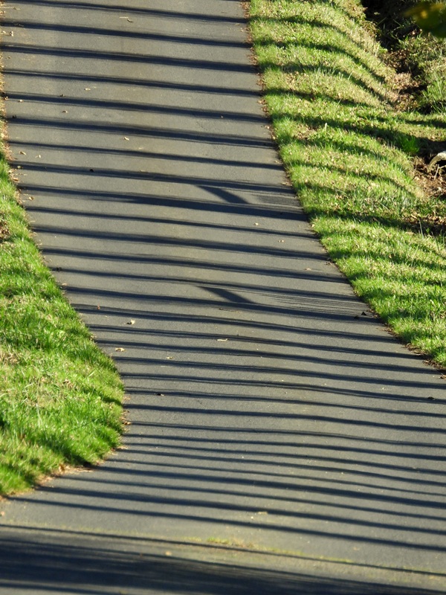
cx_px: 223
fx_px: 16320
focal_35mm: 950
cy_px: 298
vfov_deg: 2.1
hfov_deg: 1.6
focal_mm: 170
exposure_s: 1/500
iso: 320
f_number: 5.6
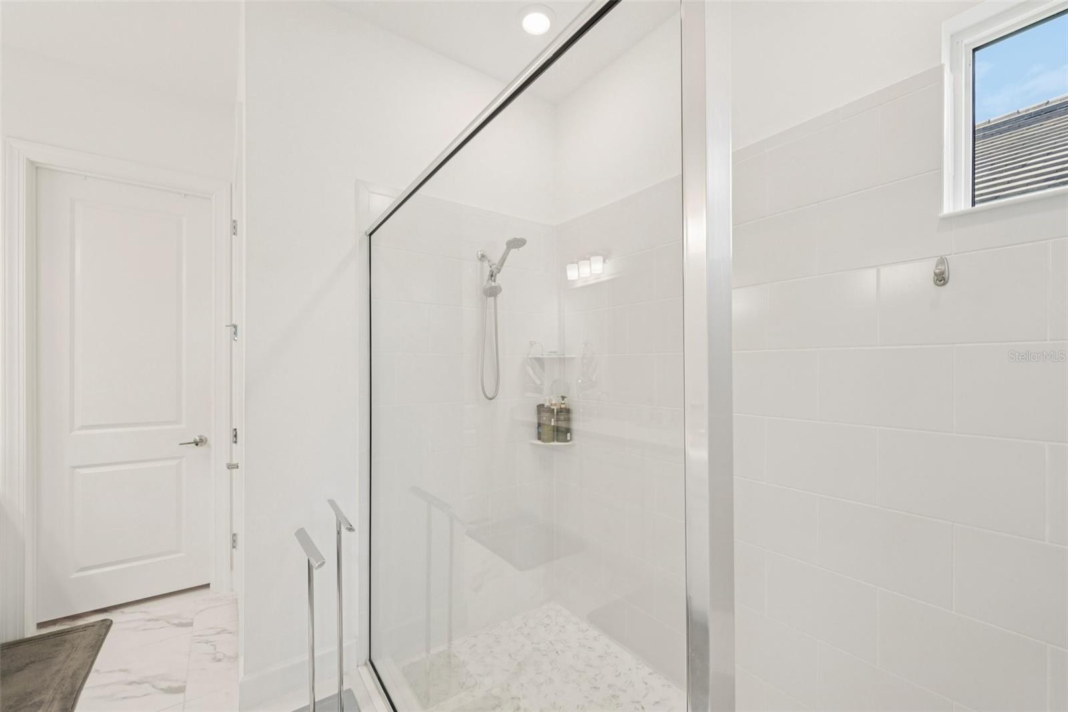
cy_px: 356
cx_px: 534
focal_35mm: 14
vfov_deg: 81.2
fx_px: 415
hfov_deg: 104.3
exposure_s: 1/60
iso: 400
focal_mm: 14
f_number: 8
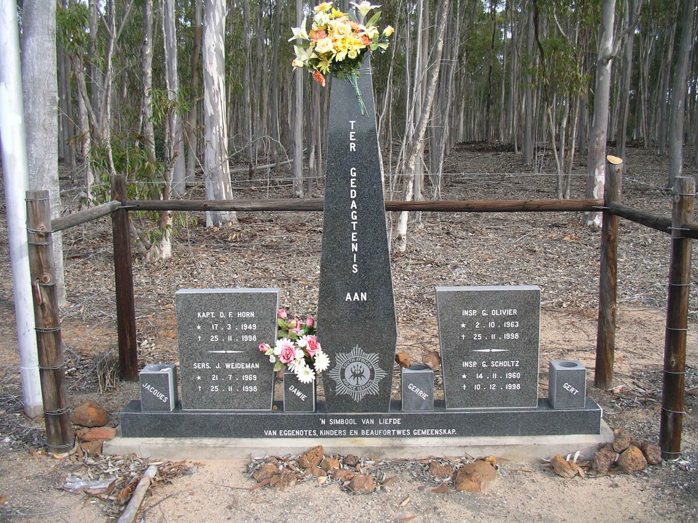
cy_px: 262
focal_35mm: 37
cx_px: 349
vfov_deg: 38.7
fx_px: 746
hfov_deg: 50.1
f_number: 2.8
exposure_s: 1/200
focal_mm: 5.7
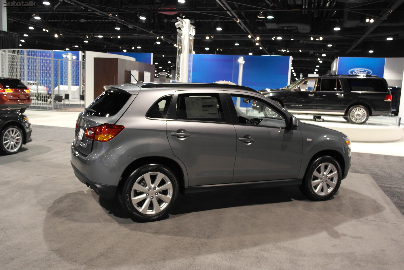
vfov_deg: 43.6
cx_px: 202
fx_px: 337
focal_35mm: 30
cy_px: 135
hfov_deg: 61.9
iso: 400
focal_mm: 20
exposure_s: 1/20
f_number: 3.5
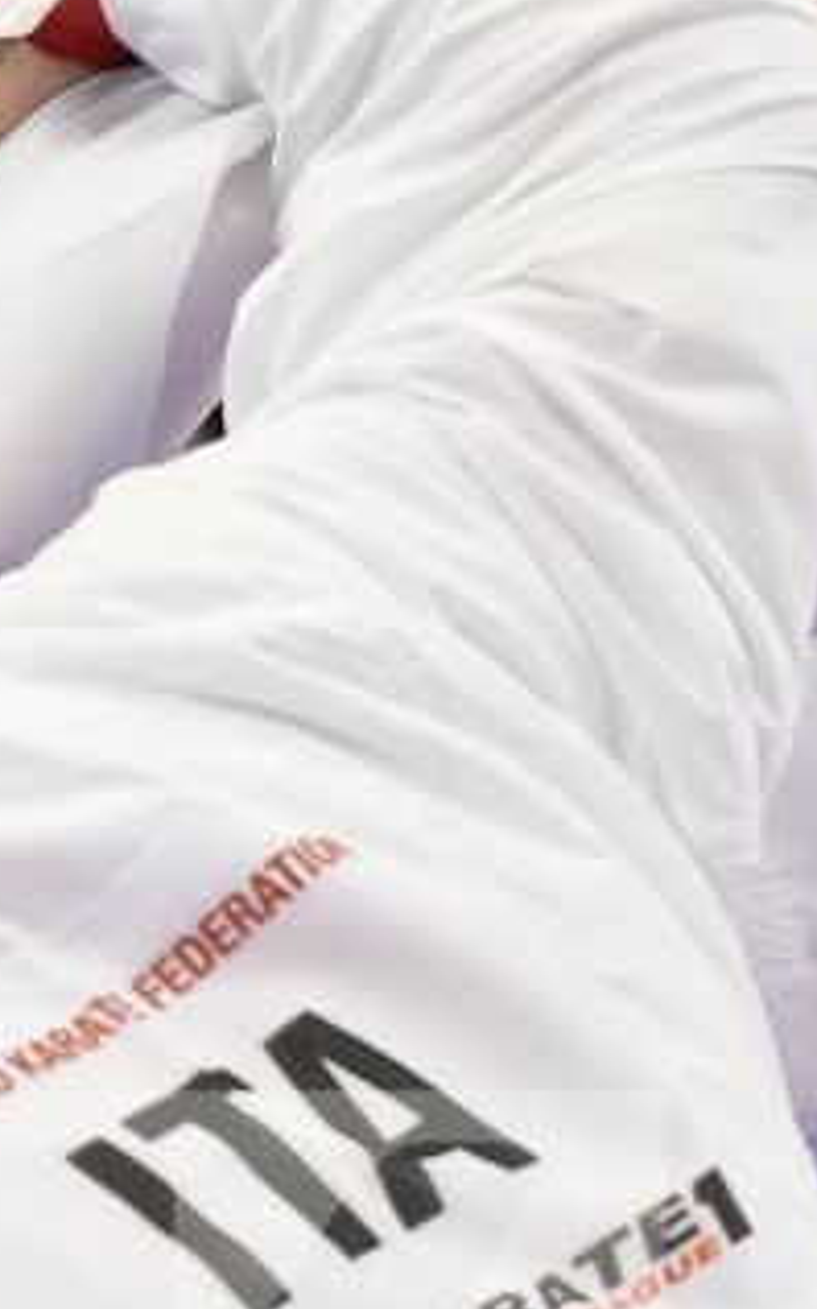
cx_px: 281
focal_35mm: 898
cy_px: 0
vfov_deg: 2.3
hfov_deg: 1.5
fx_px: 32006
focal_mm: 155
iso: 3200
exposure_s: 1/1000
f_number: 2.8
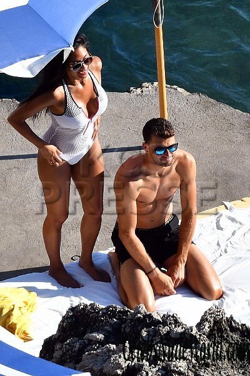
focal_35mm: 900
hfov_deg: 1.5
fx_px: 9374
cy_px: 188
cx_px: 125
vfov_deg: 2.3
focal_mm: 600
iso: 500
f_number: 11
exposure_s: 1/500
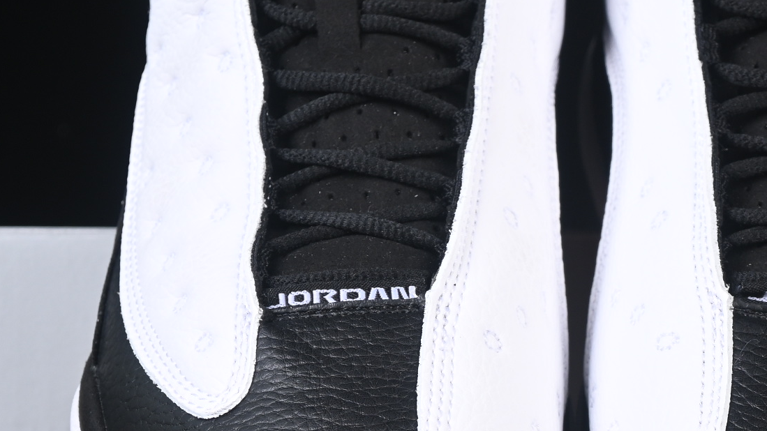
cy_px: 260
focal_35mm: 199
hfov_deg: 10.8
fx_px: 4047
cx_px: 588
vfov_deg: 6.1
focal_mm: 50
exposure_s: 1/80
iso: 160
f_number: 6.3
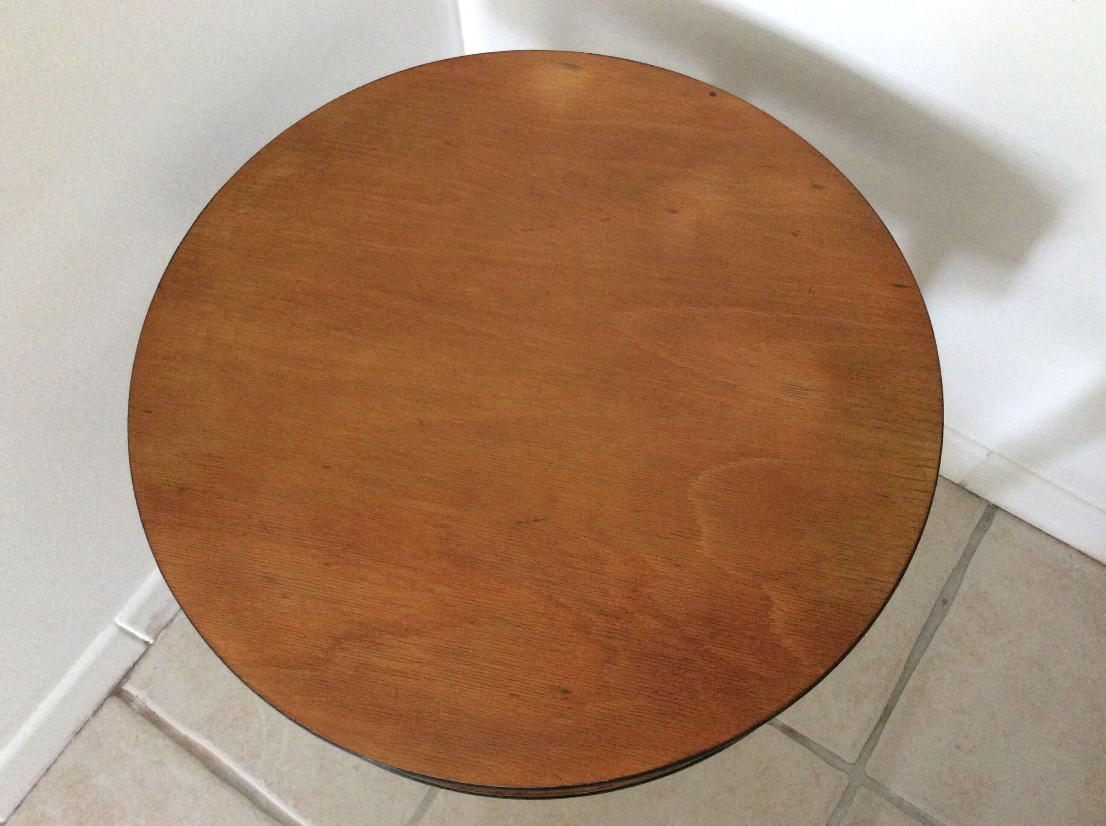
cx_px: 553
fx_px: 1021
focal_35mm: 32
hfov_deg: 56.9
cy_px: 413
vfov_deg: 44.1
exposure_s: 1/25
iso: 250
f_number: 2.4
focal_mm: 3.3
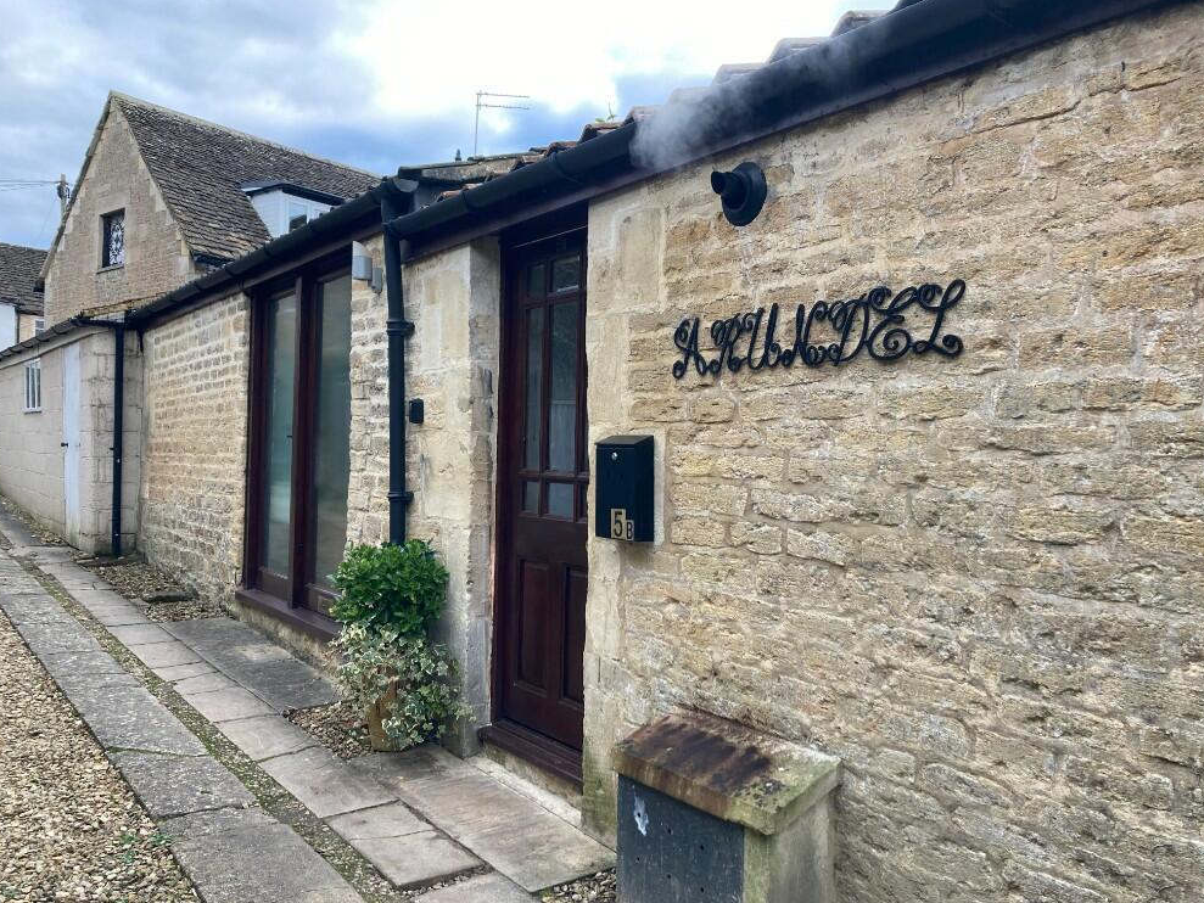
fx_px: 1009
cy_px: 445
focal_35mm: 29
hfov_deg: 61.7
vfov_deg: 48.2
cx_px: 595
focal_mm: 3.99
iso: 25
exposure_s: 1/121
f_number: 1.8
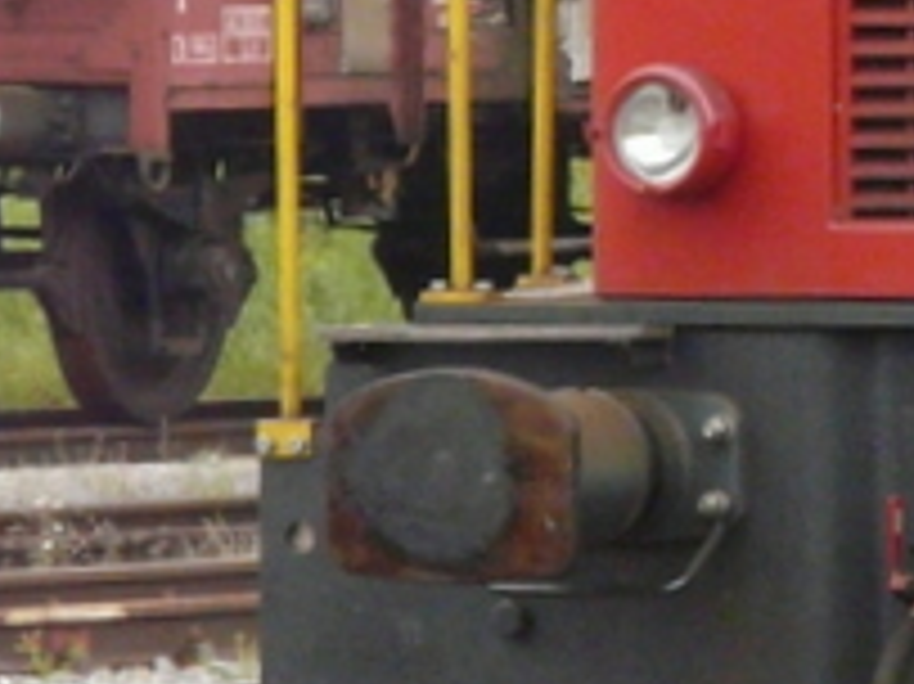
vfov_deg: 1.7
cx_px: 1733
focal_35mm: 861
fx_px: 22720
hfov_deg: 2.3
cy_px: -333
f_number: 3.6
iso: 400
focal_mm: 28.8
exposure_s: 1/250
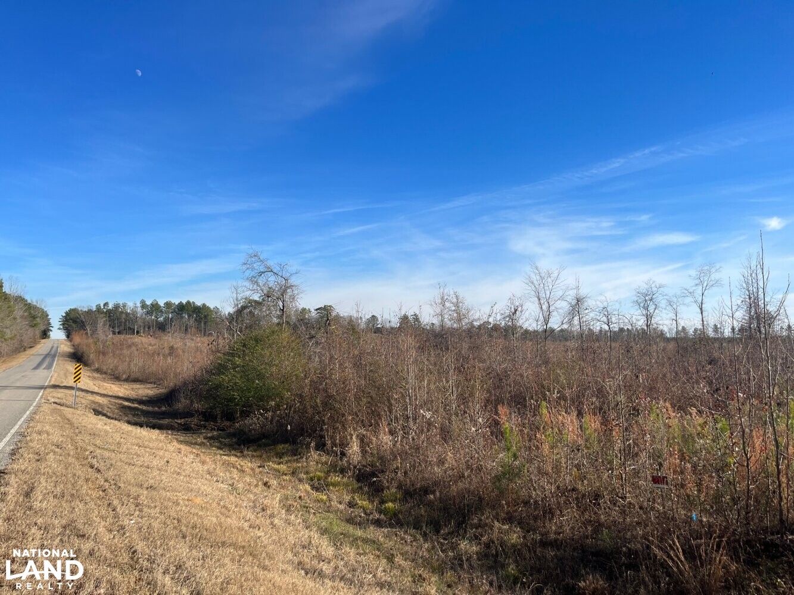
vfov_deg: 53.1
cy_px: 298
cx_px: 397
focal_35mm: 26
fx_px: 596
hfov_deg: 67.3
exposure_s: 1/3311
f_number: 1.6
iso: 50
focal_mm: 5.1
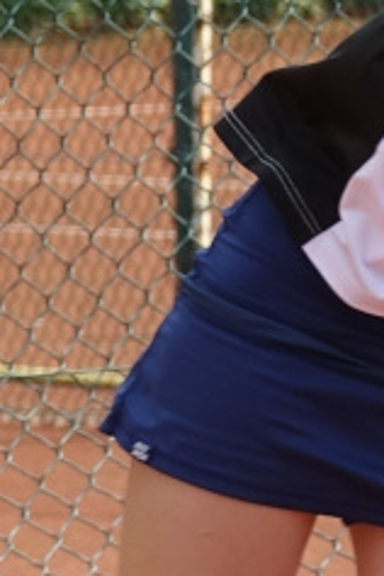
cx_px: 729
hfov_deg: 1.2
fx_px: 17919
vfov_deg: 1.8
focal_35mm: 1120
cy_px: 36
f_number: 4
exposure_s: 1/320
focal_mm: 64.84
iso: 100
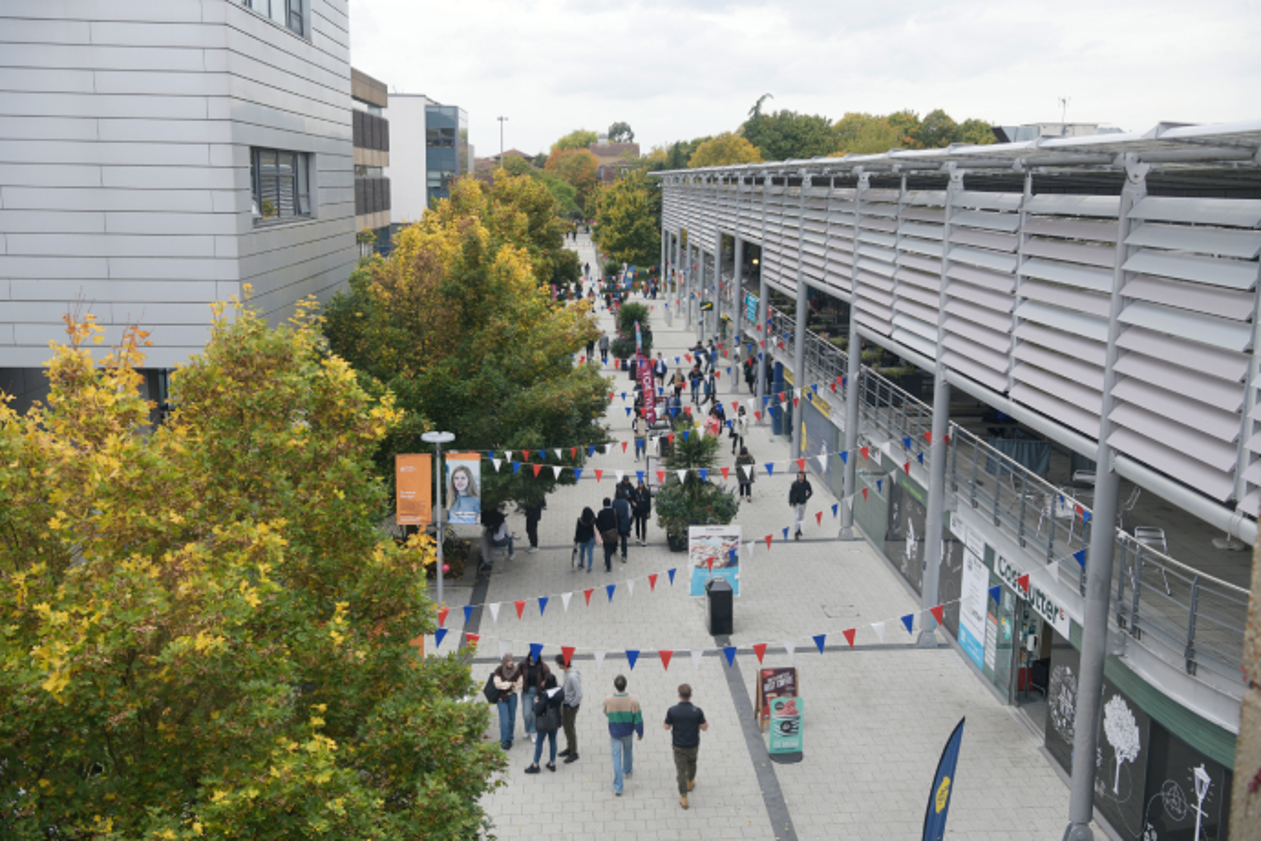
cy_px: 420
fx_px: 1261
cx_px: 630
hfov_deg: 53.1
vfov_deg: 36.9
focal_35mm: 36
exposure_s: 1/250
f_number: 5.6
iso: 400
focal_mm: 36
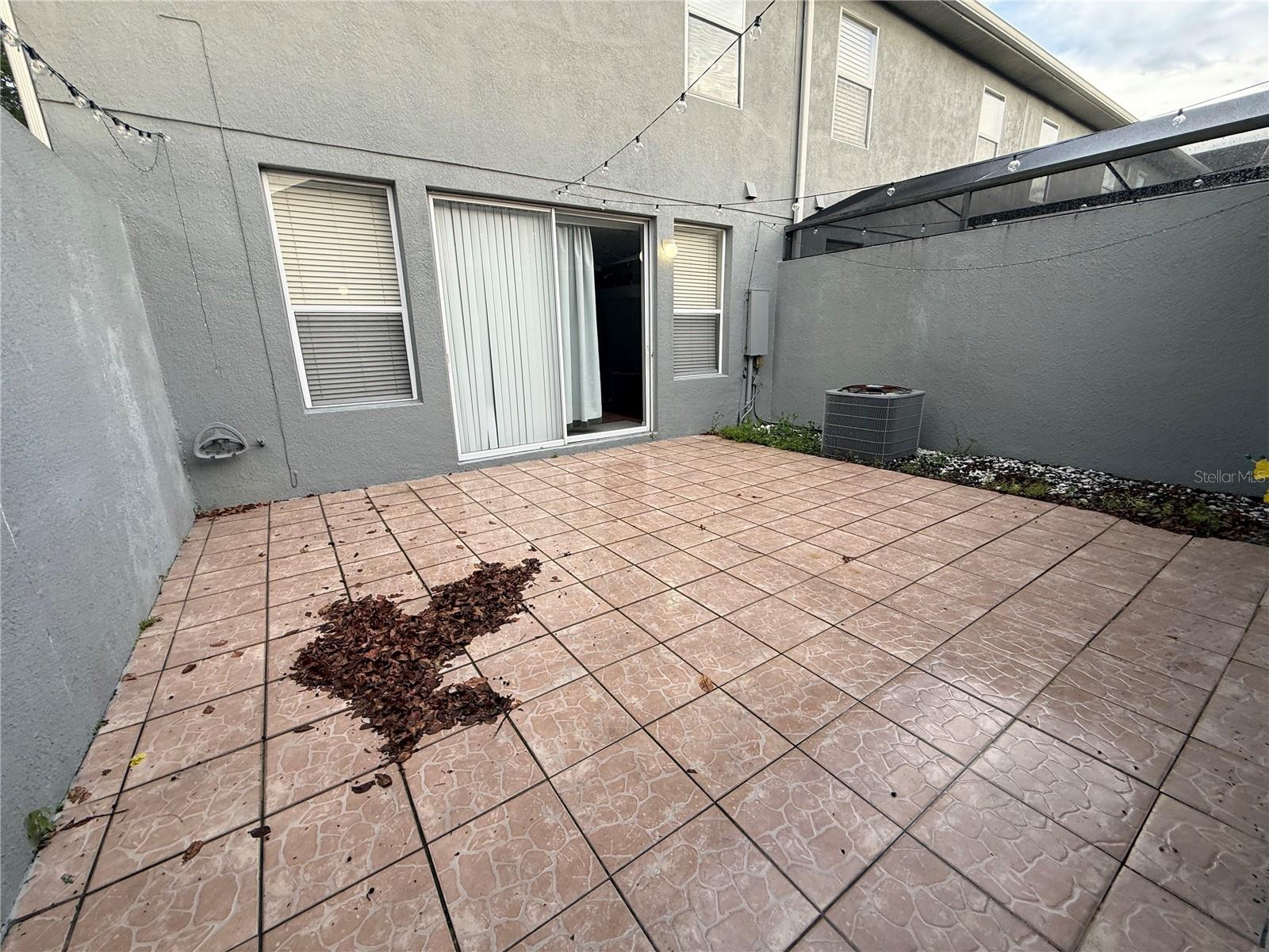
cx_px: 634
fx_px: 513
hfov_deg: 102.1
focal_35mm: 14
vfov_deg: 85.7
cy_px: 476
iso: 50
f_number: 2.2
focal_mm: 2.22
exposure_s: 1/99
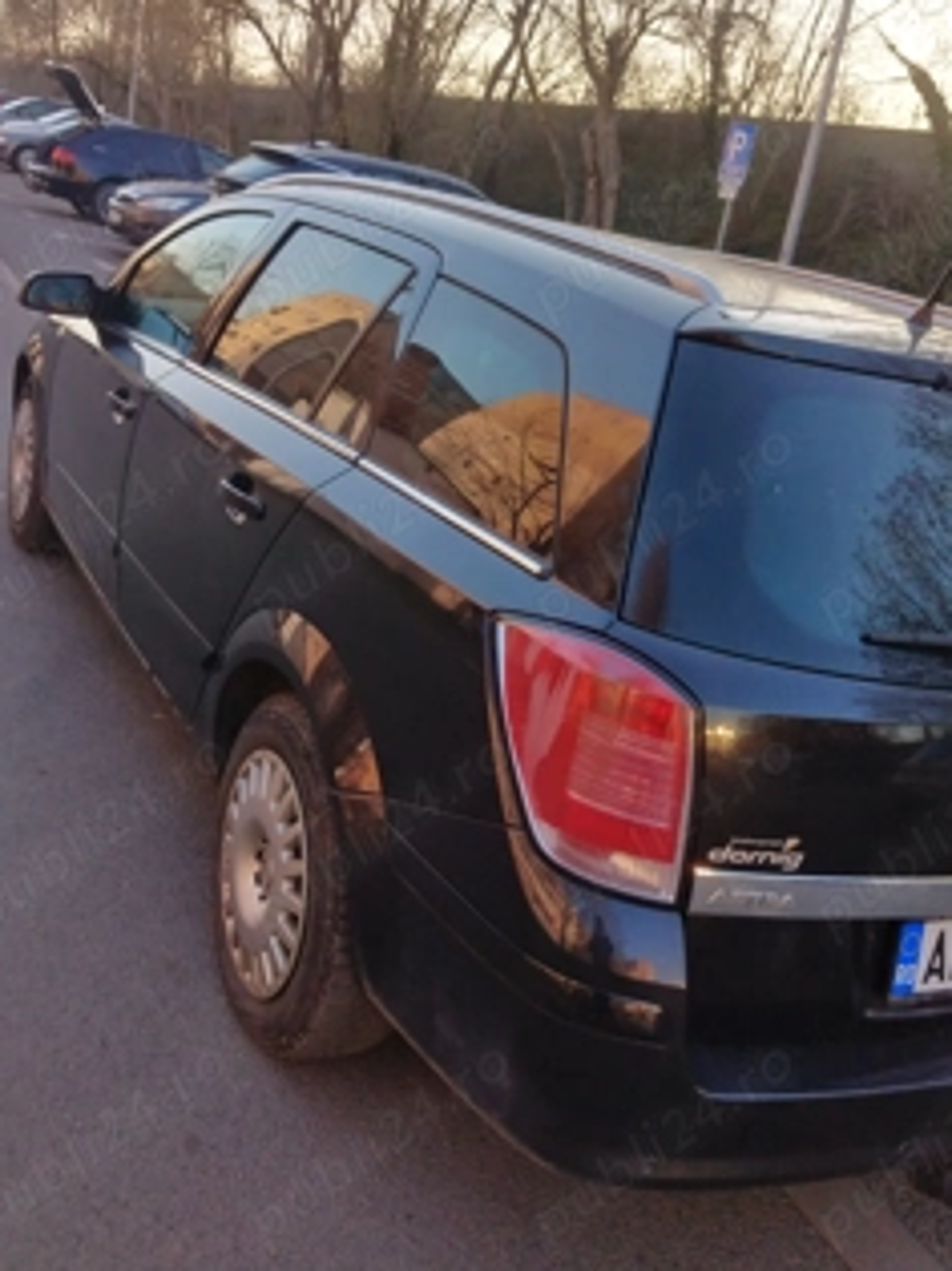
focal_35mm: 33
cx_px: 520
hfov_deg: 42.9
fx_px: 1211
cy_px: 593
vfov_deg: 55.3
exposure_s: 1/142
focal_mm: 3.6
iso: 100
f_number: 1.8
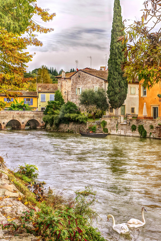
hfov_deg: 23.8
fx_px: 382
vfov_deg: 35.1
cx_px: 80
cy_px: 120
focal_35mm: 57
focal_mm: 38.13
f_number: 8
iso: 800
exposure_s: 1/320
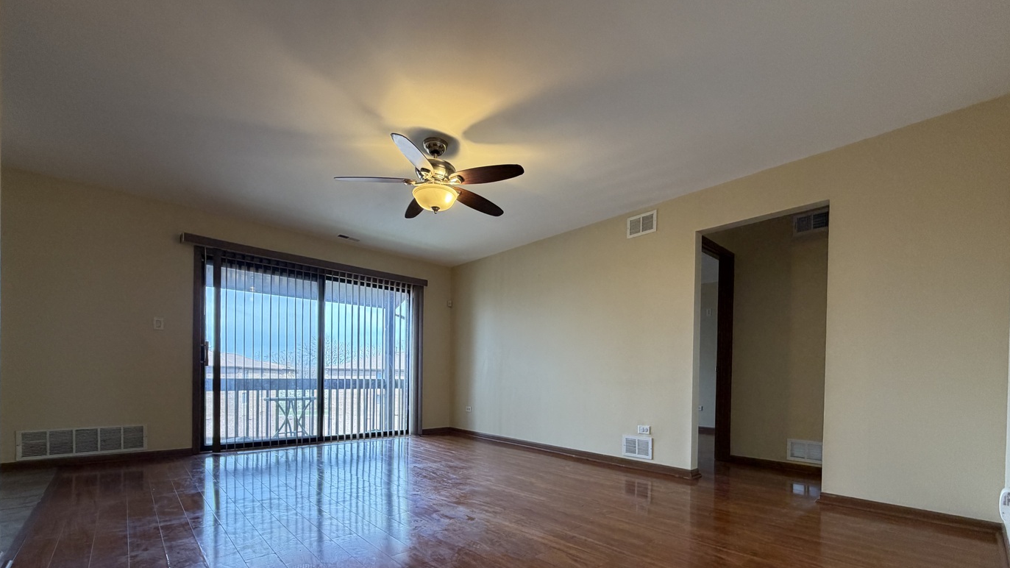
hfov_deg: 99.4
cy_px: 383
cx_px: 513
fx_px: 428
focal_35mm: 16
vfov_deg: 65.1
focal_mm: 2.22
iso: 250
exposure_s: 1/120
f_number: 2.2
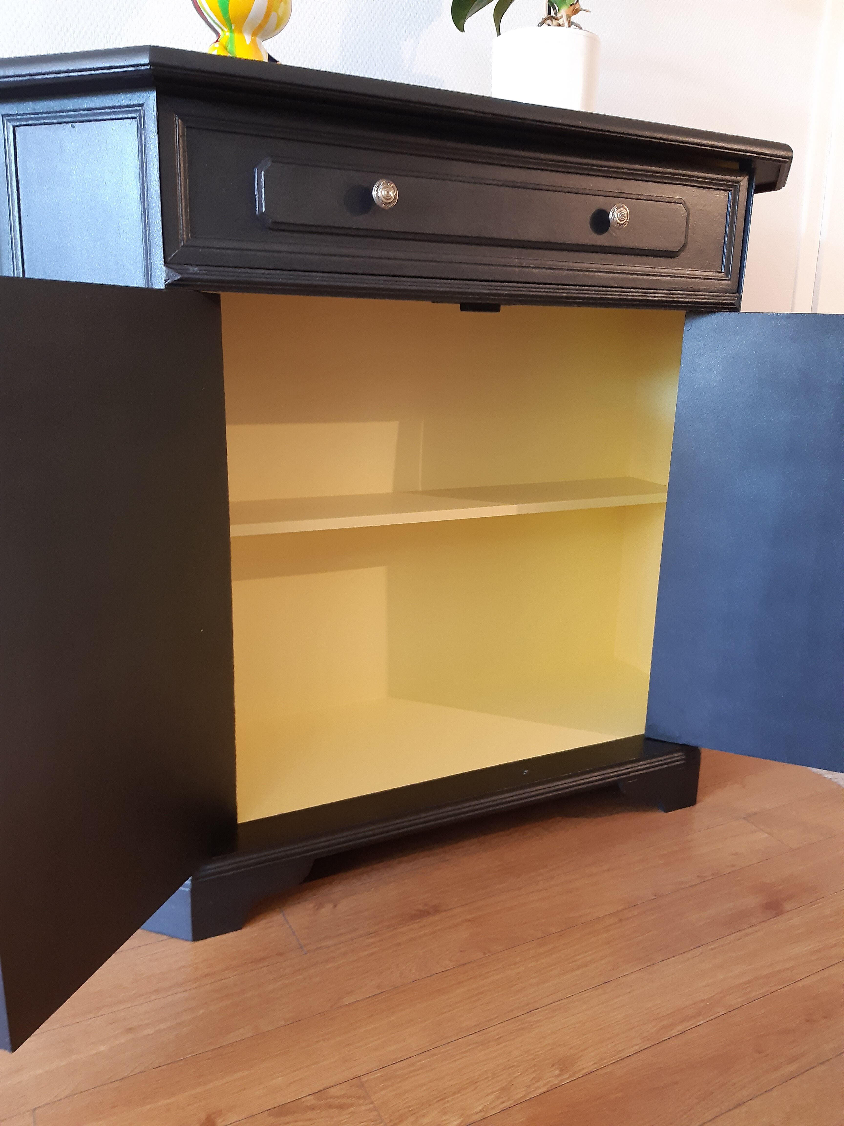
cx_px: 422
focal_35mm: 26
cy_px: 563
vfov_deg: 67.3
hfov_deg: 53.1
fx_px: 845
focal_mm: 3.92
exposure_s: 1/33
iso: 250
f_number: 1.7
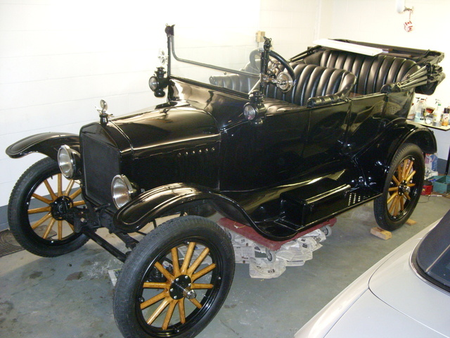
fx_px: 494
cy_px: 169
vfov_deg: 37.7
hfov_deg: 49.0
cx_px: 225
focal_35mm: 38
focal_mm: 6.3
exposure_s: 1/30
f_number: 2.8
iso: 400
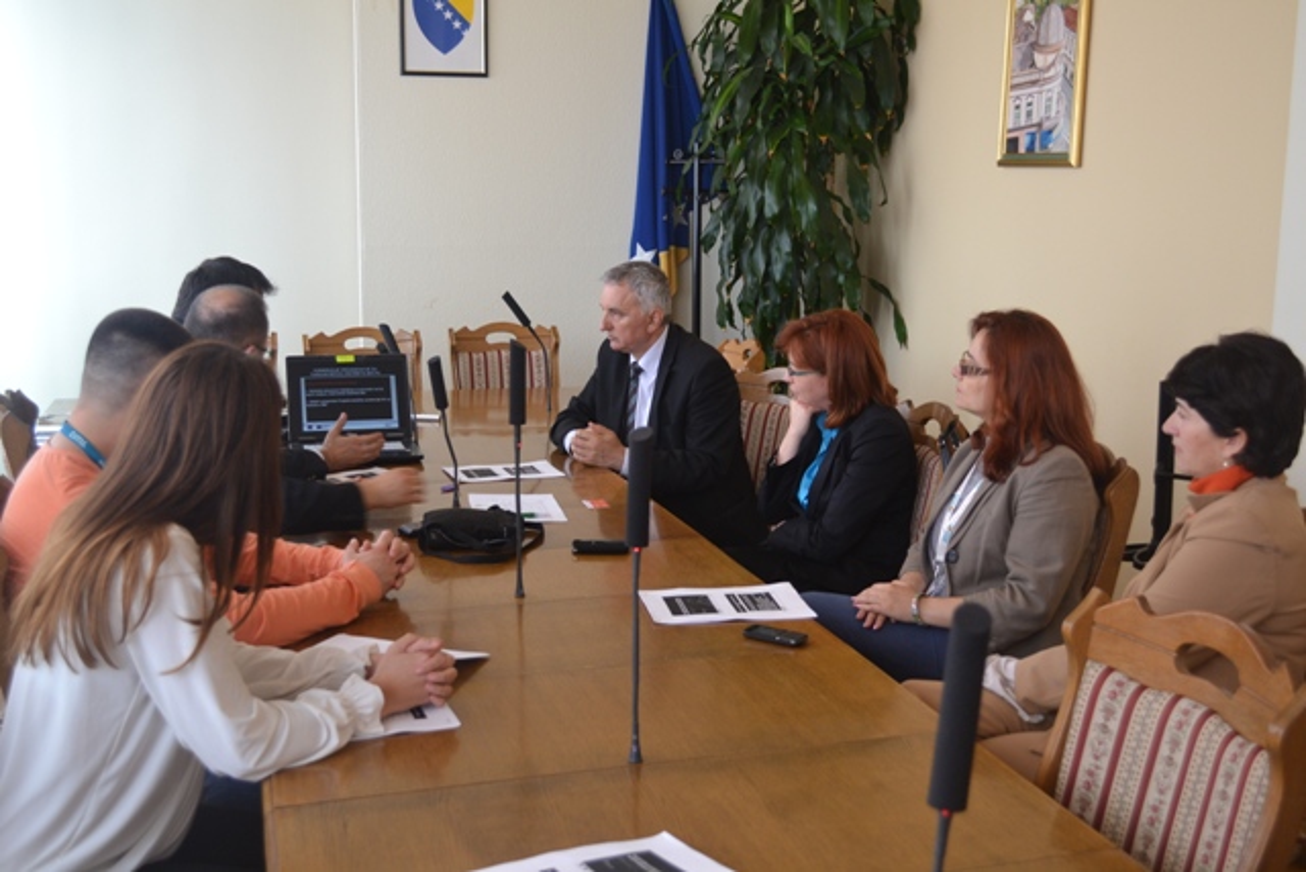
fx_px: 1415
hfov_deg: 49.5
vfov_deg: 34.2
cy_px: 436
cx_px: 653
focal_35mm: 39
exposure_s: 1/40
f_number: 4.2
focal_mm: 26
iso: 400
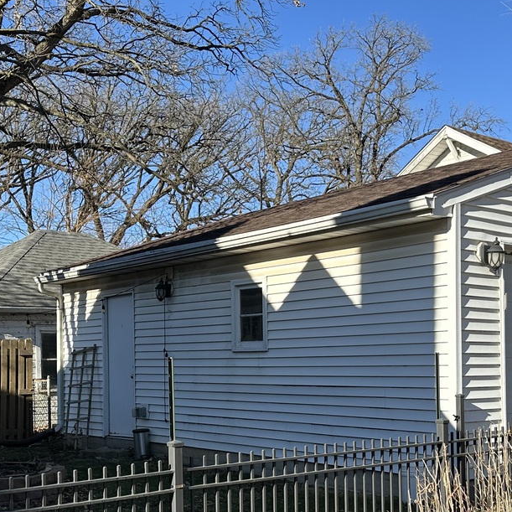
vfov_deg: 33.6
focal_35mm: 50
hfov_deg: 33.9
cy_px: 353
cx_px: 209
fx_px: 837
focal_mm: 6.86
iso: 80
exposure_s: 1/2525
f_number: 1.78
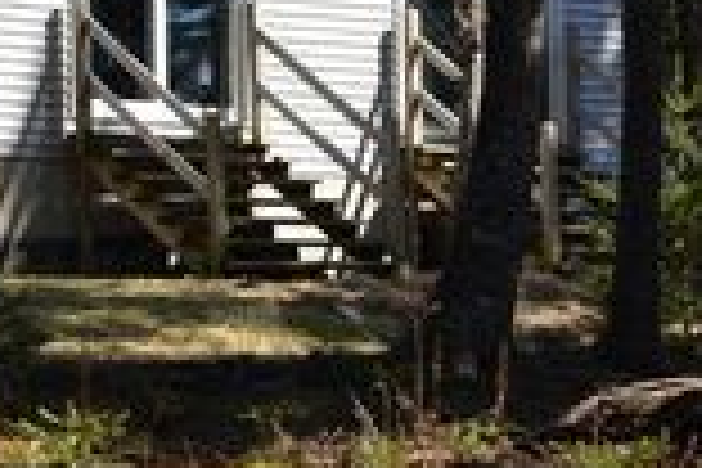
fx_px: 4680
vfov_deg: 5.7
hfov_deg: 8.5
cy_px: -184
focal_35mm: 240
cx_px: -94
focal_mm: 50
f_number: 6.3
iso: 100
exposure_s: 1/200
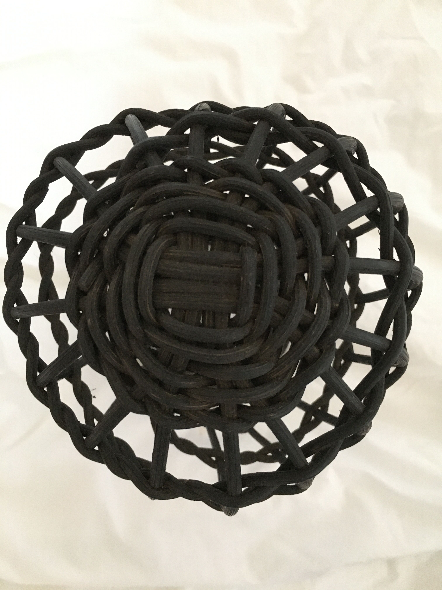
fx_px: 494
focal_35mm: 29
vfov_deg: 61.7
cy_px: 295
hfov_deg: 48.2
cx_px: 221
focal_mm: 4.15
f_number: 2.2
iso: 250
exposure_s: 1/17
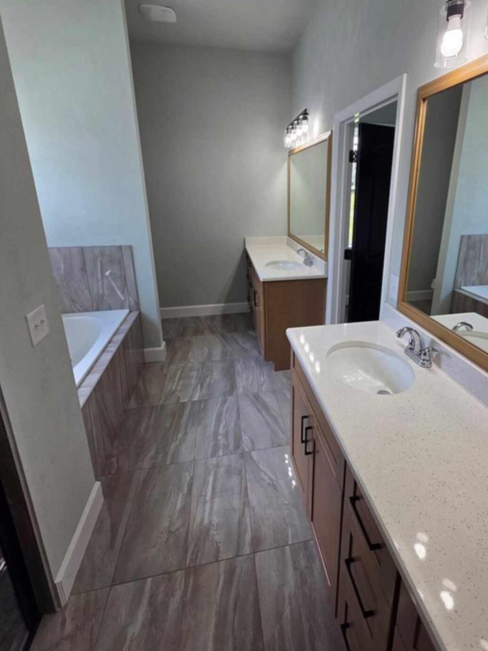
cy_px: 277
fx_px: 301
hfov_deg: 77.3
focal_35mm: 16
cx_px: 290
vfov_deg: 93.8
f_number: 2.2
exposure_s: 1/120
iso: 50
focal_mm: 2.2
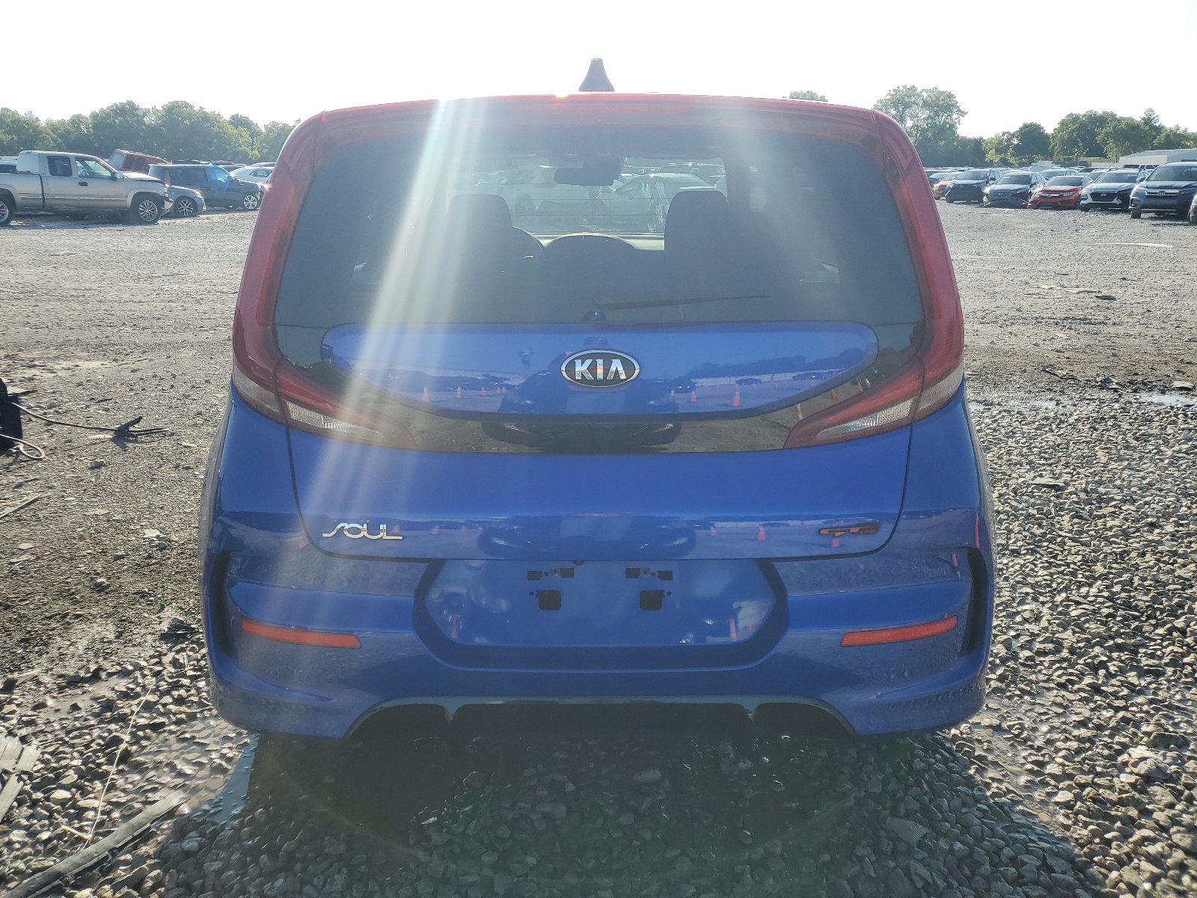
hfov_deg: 67.3
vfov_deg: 53.1
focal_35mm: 26
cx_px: 598
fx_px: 899
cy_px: 449
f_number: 1.5
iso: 50
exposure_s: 1/2000
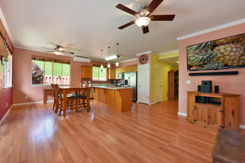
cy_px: 82
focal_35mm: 14
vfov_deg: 81.2
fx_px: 95
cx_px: 122
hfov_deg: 104.2
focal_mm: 14
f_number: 16
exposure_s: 1/60
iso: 6400
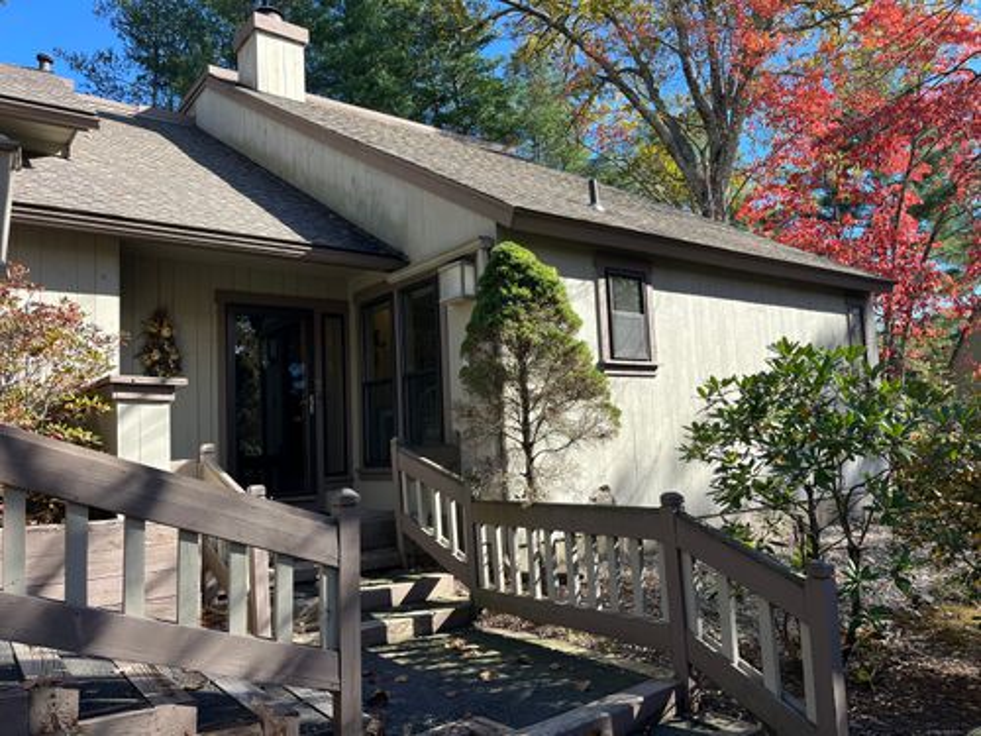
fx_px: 737
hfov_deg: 67.3
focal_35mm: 26
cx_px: 490
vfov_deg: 53.1
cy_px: 368
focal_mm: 5.1
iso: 50
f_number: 1.6
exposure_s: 1/751
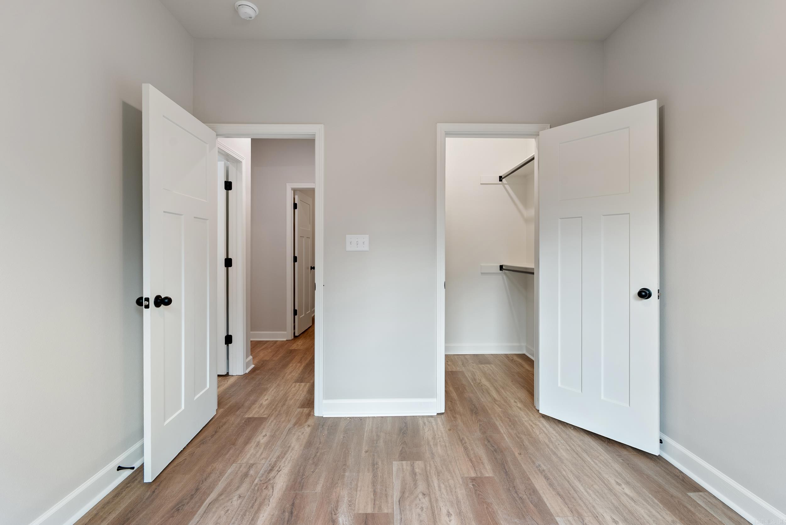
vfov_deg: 73.8
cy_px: 262
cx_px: 393
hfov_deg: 96.7
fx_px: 350
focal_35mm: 16
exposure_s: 1/3
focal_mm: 16
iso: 250
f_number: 9
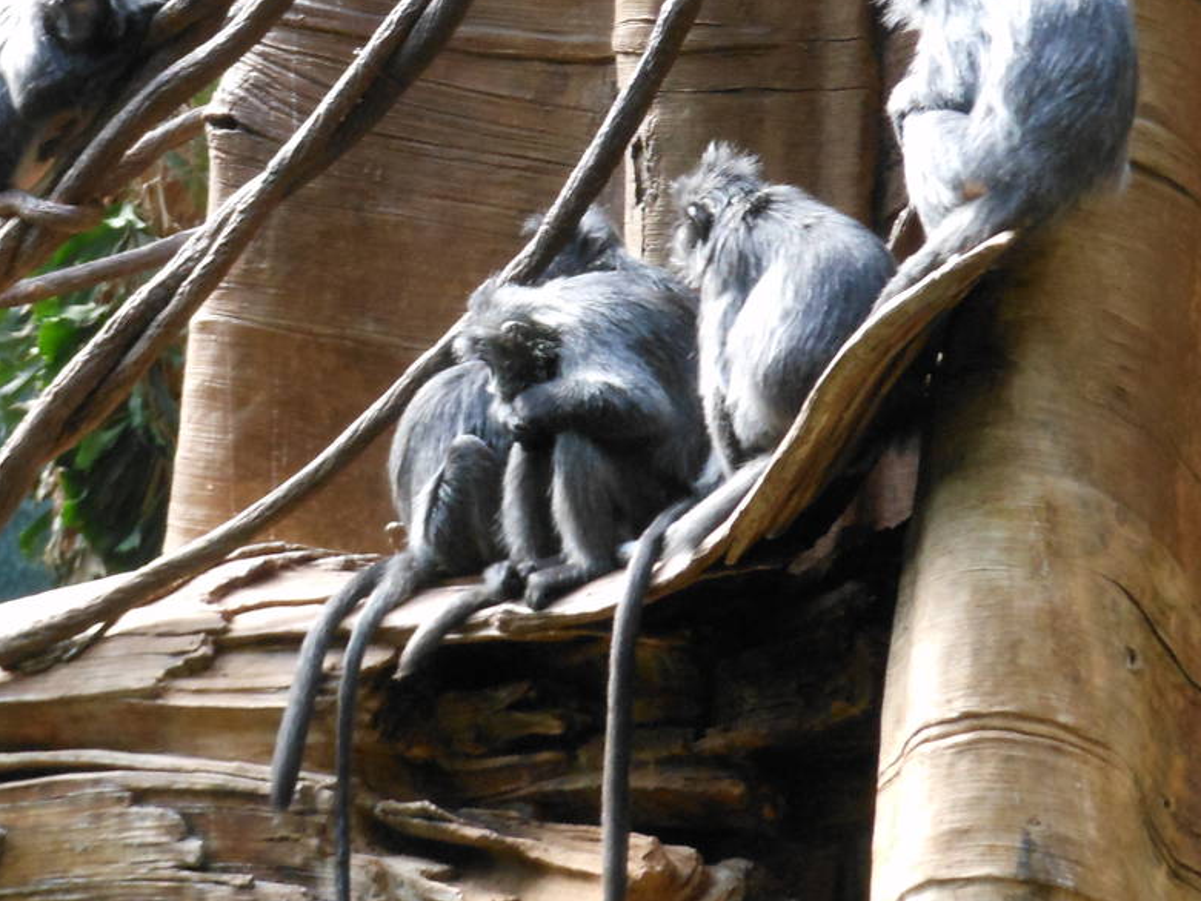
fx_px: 7252
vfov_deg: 7.1
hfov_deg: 9.4
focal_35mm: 209
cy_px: 201
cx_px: 241
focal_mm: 18.3
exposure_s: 1/30
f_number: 5.4
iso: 320
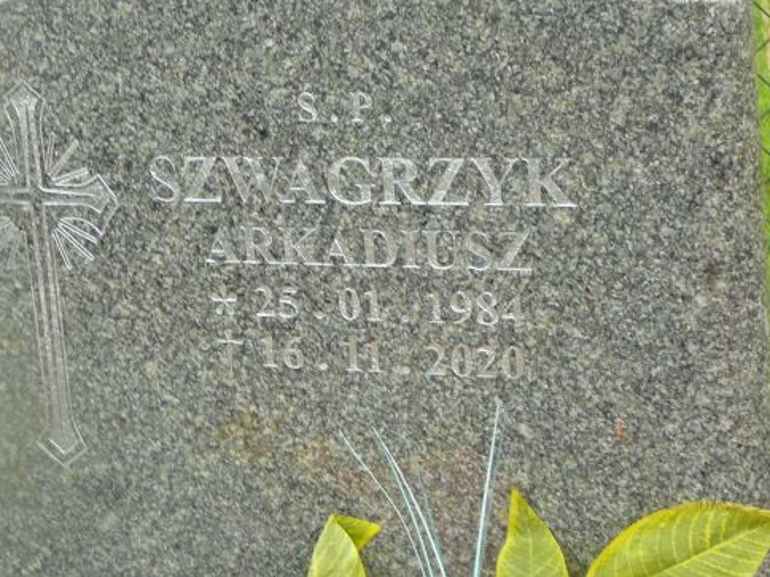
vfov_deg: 17.2
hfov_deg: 22.7
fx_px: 1913
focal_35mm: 86
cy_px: 286
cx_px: 313
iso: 200
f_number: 3.6
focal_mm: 9.7
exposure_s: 1/20
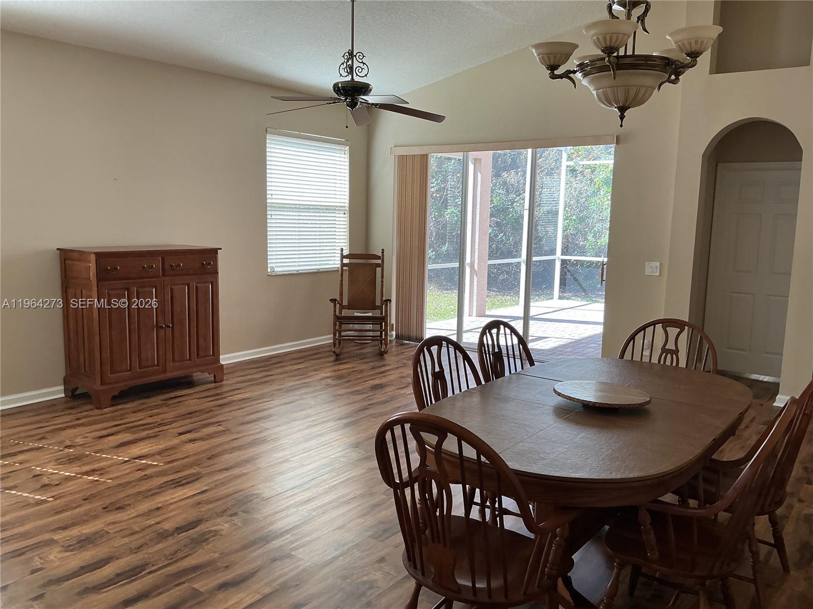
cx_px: 406
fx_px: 681
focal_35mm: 29
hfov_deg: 61.7
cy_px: 304
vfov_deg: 48.2
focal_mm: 3
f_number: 1.8
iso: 32
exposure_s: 1/120
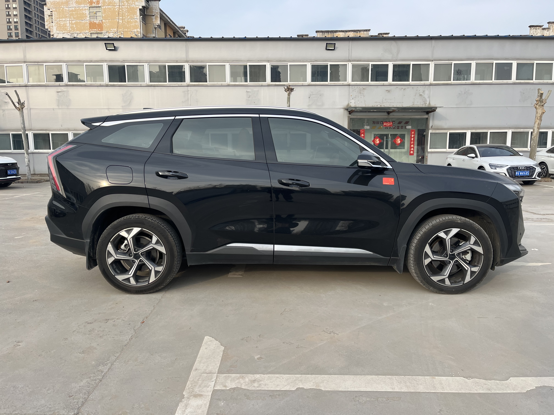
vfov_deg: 53.1
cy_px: 208
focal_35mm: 26
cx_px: 277
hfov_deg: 67.3
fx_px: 416
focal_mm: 5.1
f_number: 1.6
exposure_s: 1/1372
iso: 50
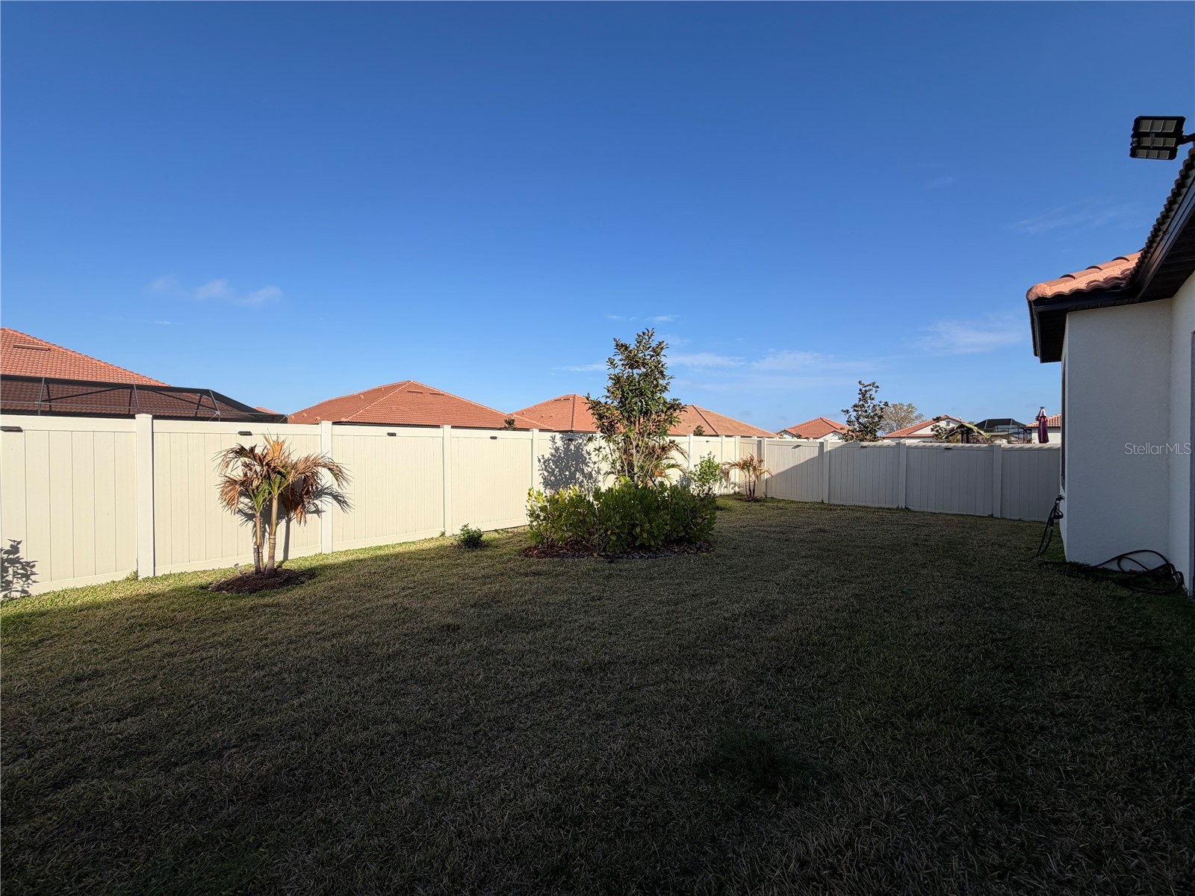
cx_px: 598
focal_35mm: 14
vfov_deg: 85.7
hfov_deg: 102.1
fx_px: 483
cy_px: 448
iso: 20
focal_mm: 2.22
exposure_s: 1/820
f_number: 2.2
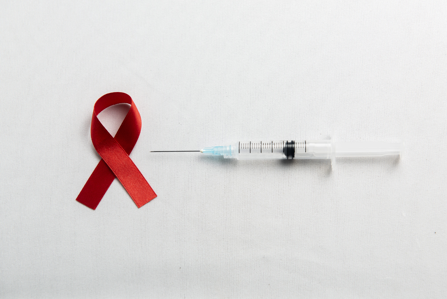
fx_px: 869
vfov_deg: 19.5
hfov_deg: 28.8
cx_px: 224
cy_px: 150
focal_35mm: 70
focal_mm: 70
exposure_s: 1/200
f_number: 8
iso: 100
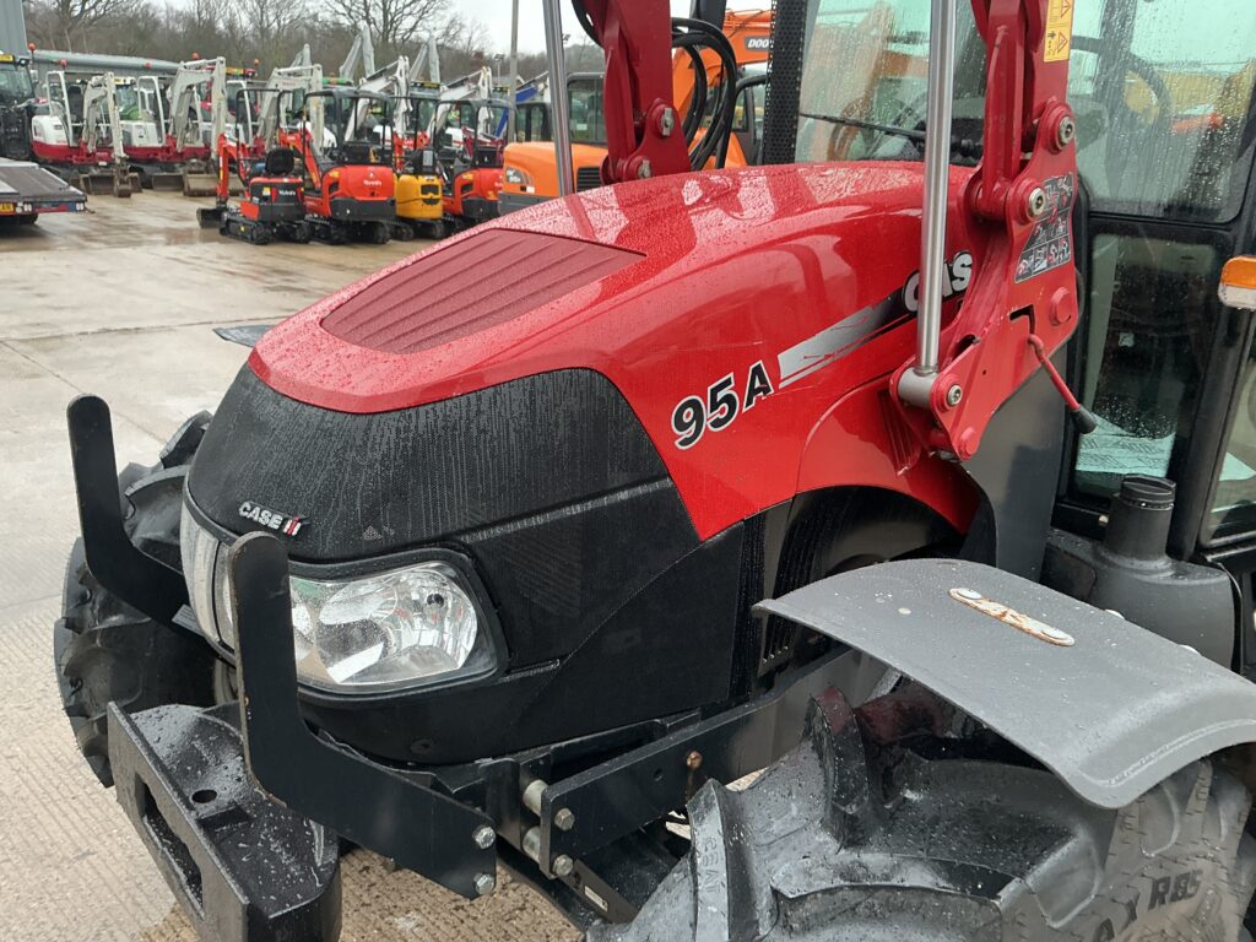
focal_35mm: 28
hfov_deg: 63.4
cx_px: 628
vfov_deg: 49.7
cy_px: 471
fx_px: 1016
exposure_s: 1/68
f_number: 1.8
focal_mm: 3
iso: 64
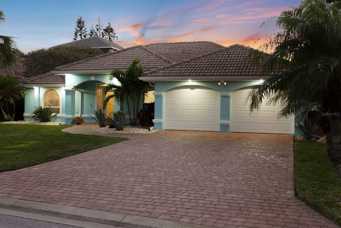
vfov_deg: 35.1
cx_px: 170
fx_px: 360
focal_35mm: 38
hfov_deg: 50.7
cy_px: 114
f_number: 4
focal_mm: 25.5
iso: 2000
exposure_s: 1/10
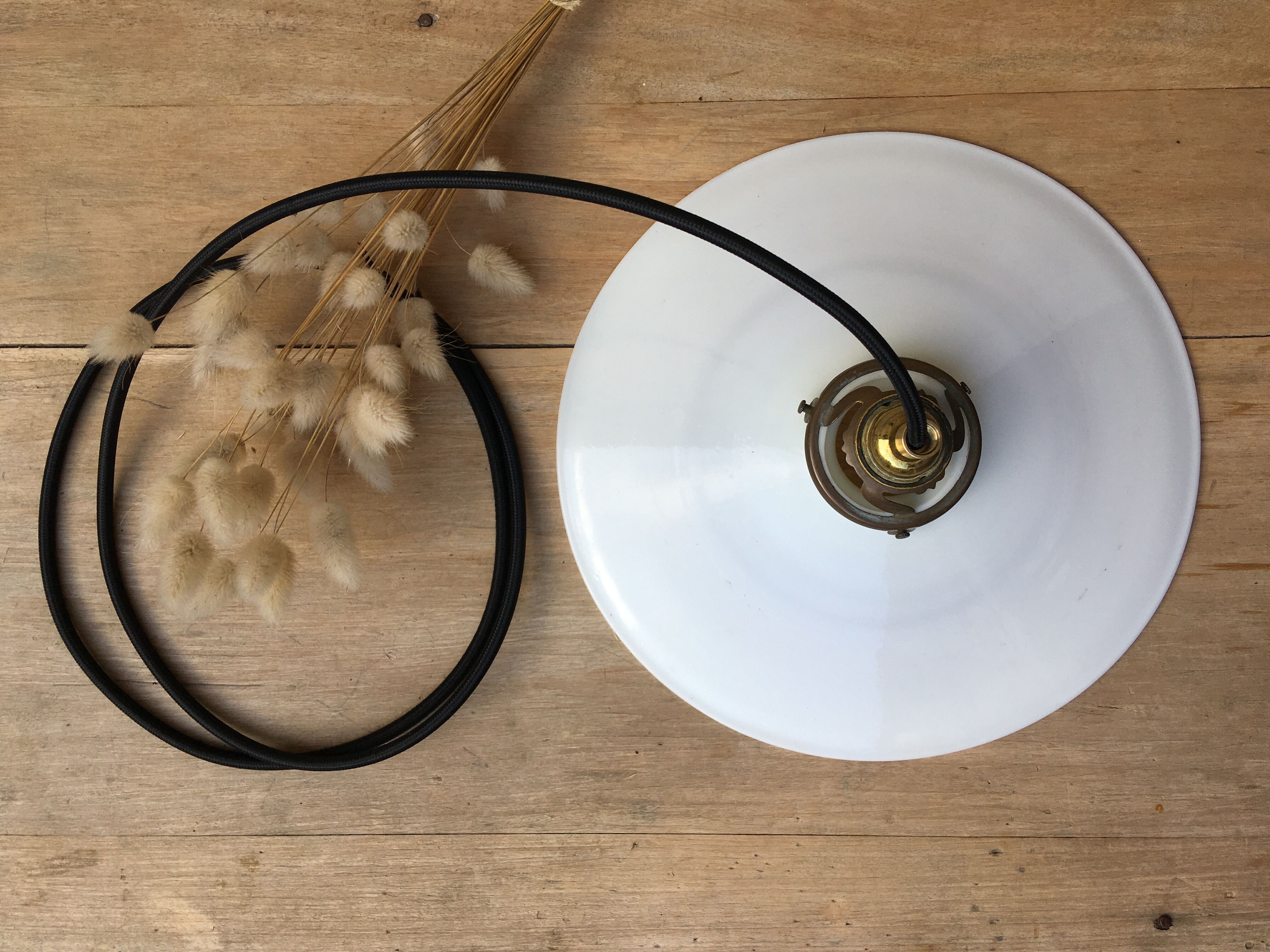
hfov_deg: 61.7
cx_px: 635
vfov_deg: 48.2
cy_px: 476
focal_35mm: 29
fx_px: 1064
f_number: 2.2
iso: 25
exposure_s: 1/318
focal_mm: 4.15
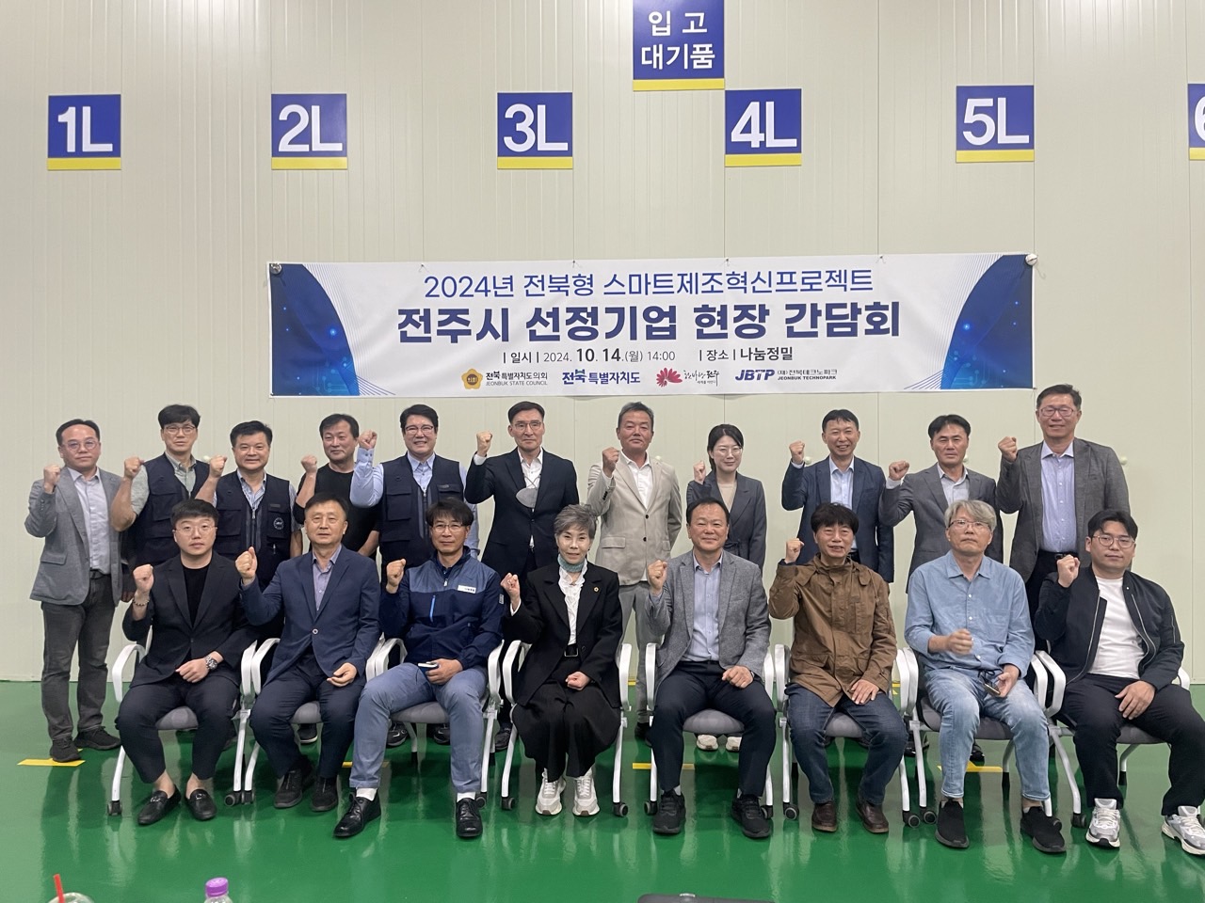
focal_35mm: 26
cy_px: 452
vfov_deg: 53.1
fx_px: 905
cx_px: 602
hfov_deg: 67.3
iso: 250
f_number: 1.6
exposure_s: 1/60
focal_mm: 4.2
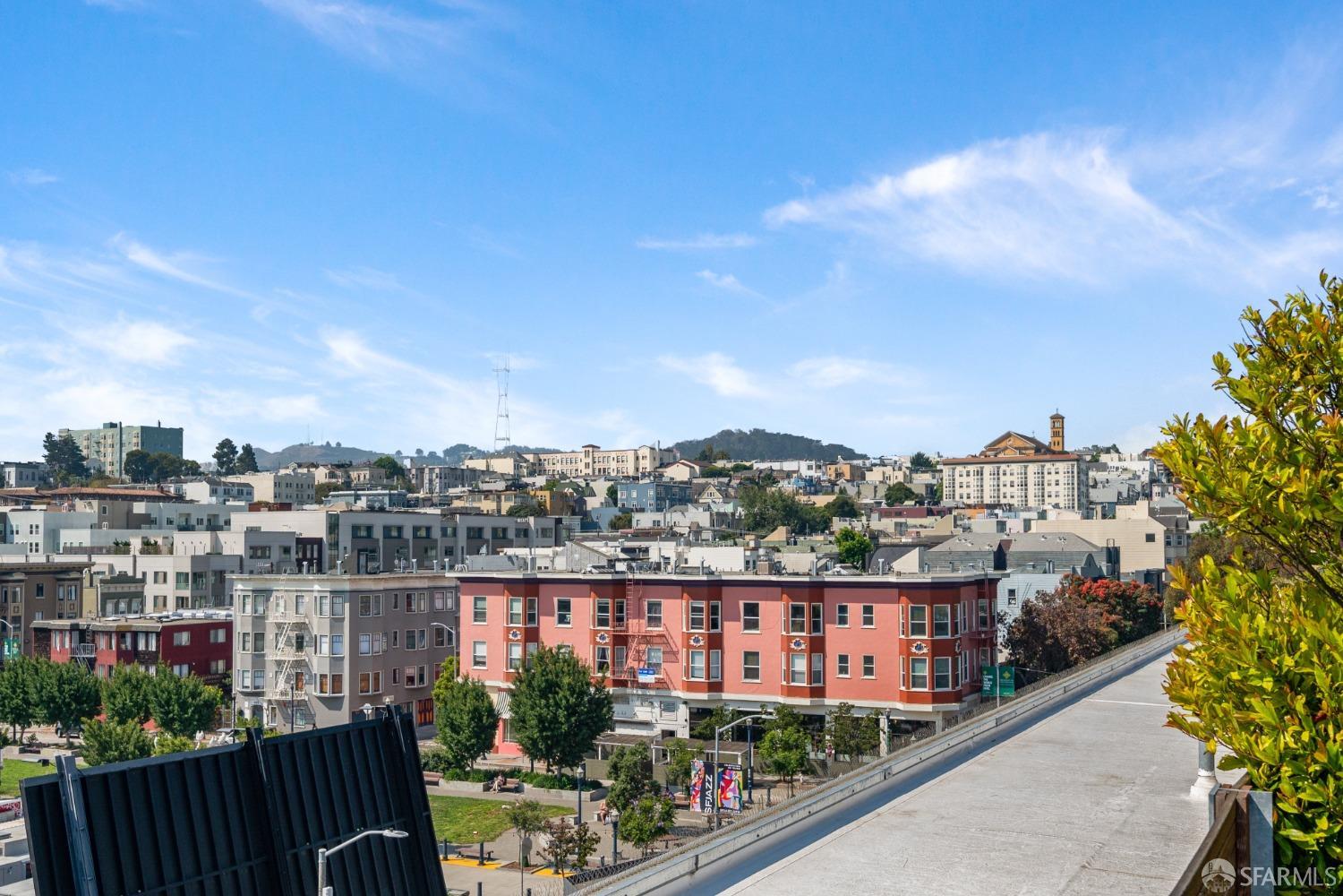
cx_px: 672
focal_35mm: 36
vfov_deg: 36.9
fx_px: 1343
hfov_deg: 53.1
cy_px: 448
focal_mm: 24
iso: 200
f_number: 9
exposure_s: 1/1000
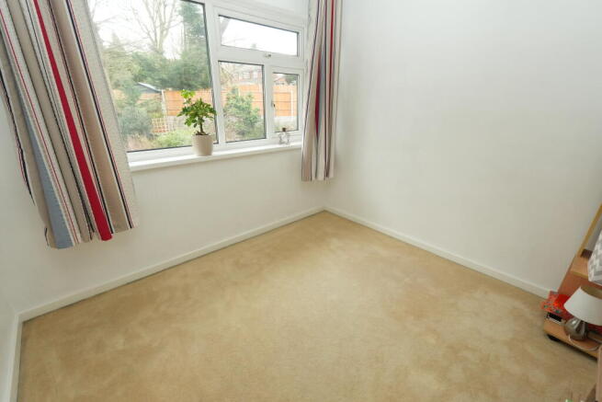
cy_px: 201
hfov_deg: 95.0
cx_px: 301
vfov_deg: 72.1
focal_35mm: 16
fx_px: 276
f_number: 4
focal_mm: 11
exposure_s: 1/160
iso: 1000
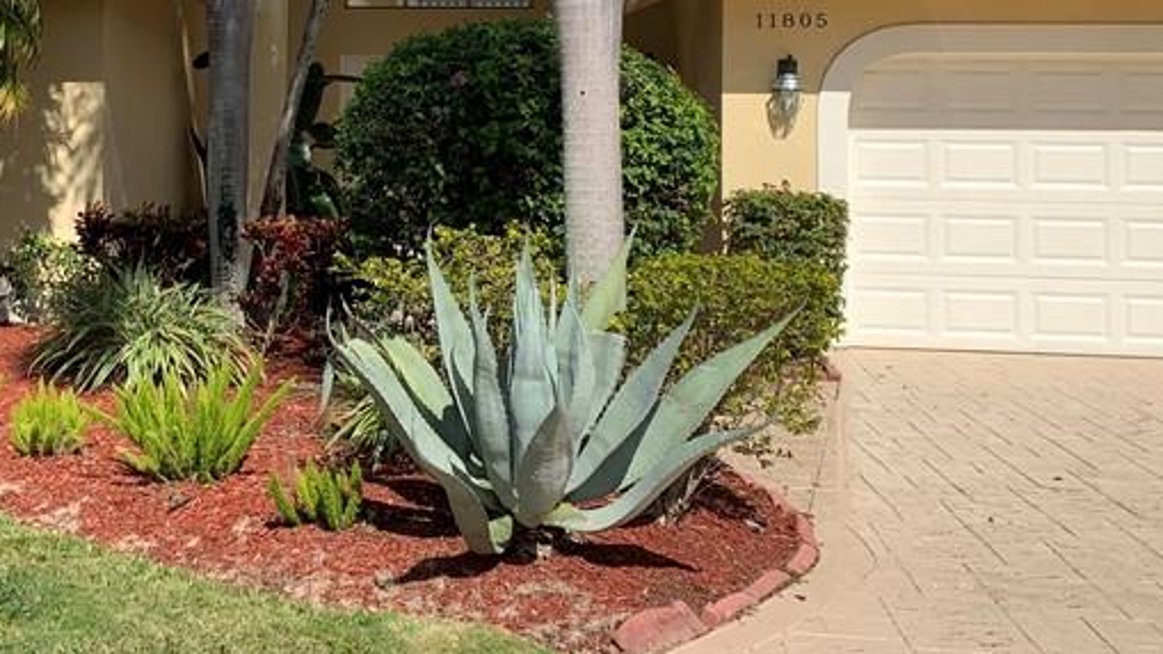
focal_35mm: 57
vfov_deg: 20.7
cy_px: 91
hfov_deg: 35.0
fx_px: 1757
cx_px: 169
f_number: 1.8
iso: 25
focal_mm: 4.25
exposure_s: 1/2364
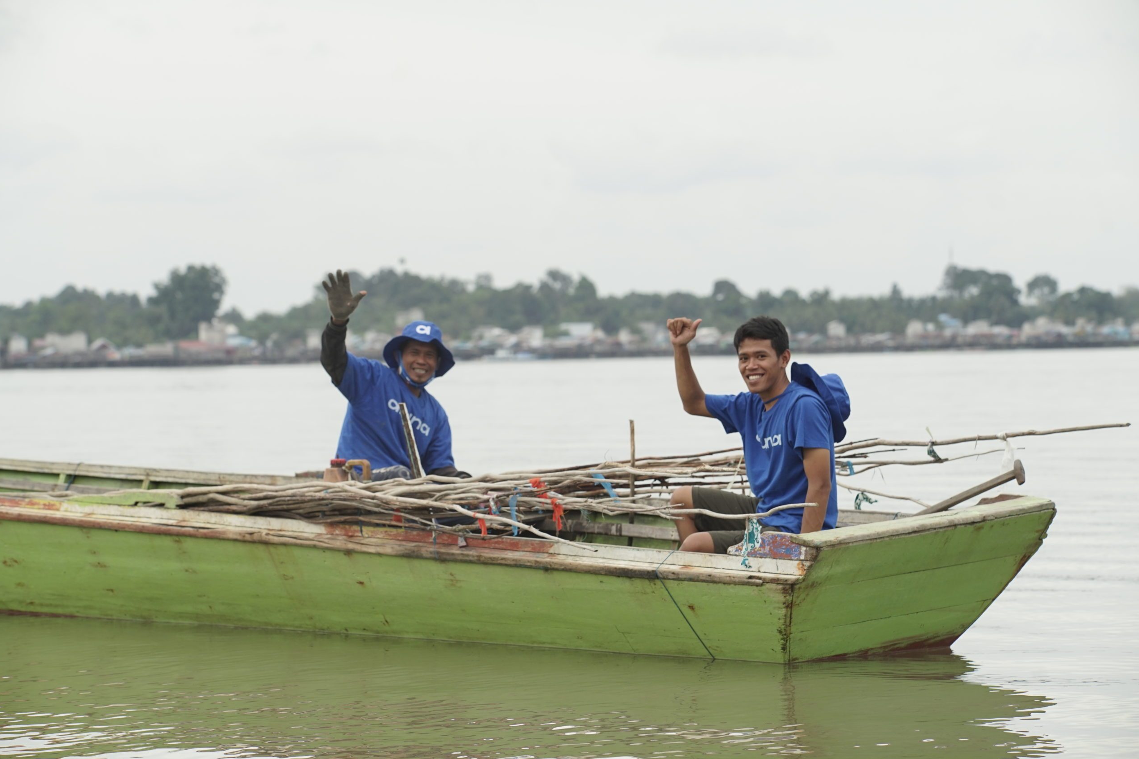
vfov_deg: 12.3
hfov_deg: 18.4
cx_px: 573
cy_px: 383
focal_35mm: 111
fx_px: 3511
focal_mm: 110
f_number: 6.3
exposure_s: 1/640
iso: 320
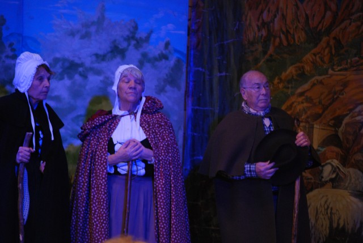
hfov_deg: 13.0
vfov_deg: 8.7
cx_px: 182
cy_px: 122
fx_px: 1591
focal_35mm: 158
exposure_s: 1/50
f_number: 4.8
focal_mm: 105
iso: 800
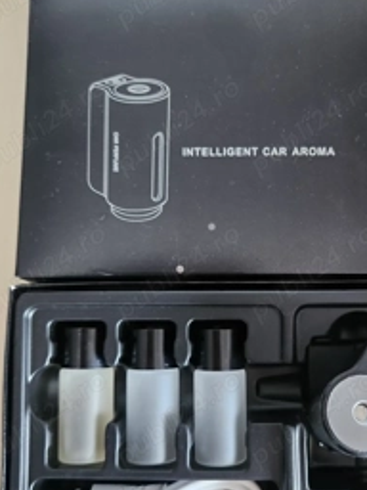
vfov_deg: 50.9
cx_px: 245
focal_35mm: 36
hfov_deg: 39.2
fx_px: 509
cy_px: 304
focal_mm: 5.4
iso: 640
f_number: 1.8
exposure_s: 1/100
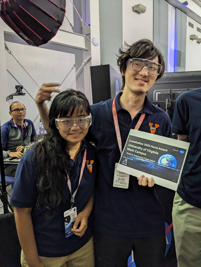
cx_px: 100
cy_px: 134
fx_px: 209
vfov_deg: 65.3
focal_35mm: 27
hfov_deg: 51.4
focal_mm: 4.38
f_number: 1.73
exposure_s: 1/30
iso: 232
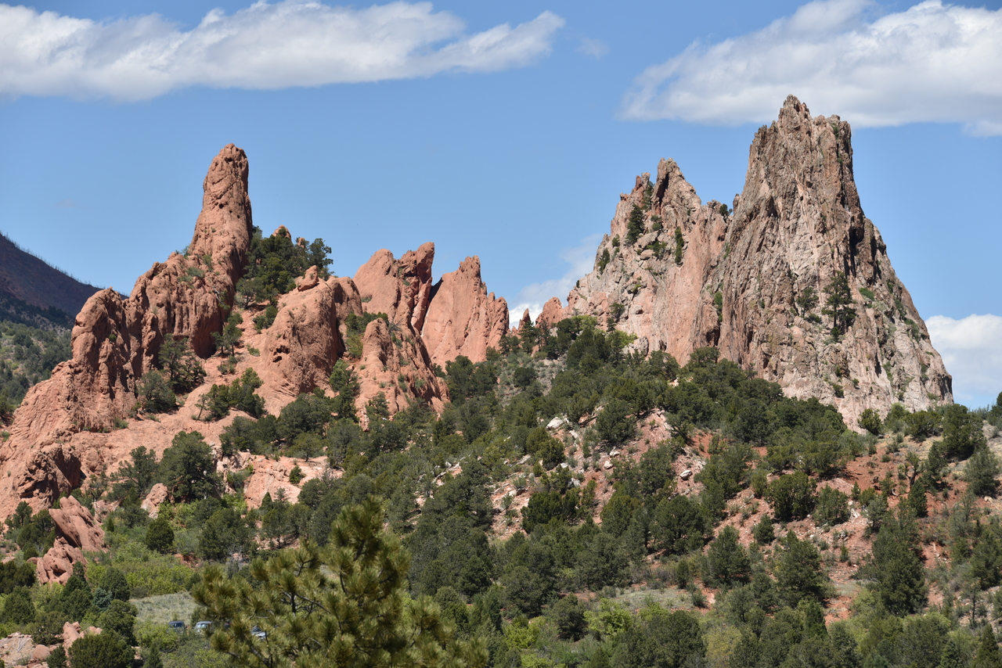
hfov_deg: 14.2
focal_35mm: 145
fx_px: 4036
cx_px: 501
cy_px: 334
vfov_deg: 9.5
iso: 100
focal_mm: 145
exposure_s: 1/320
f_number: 9
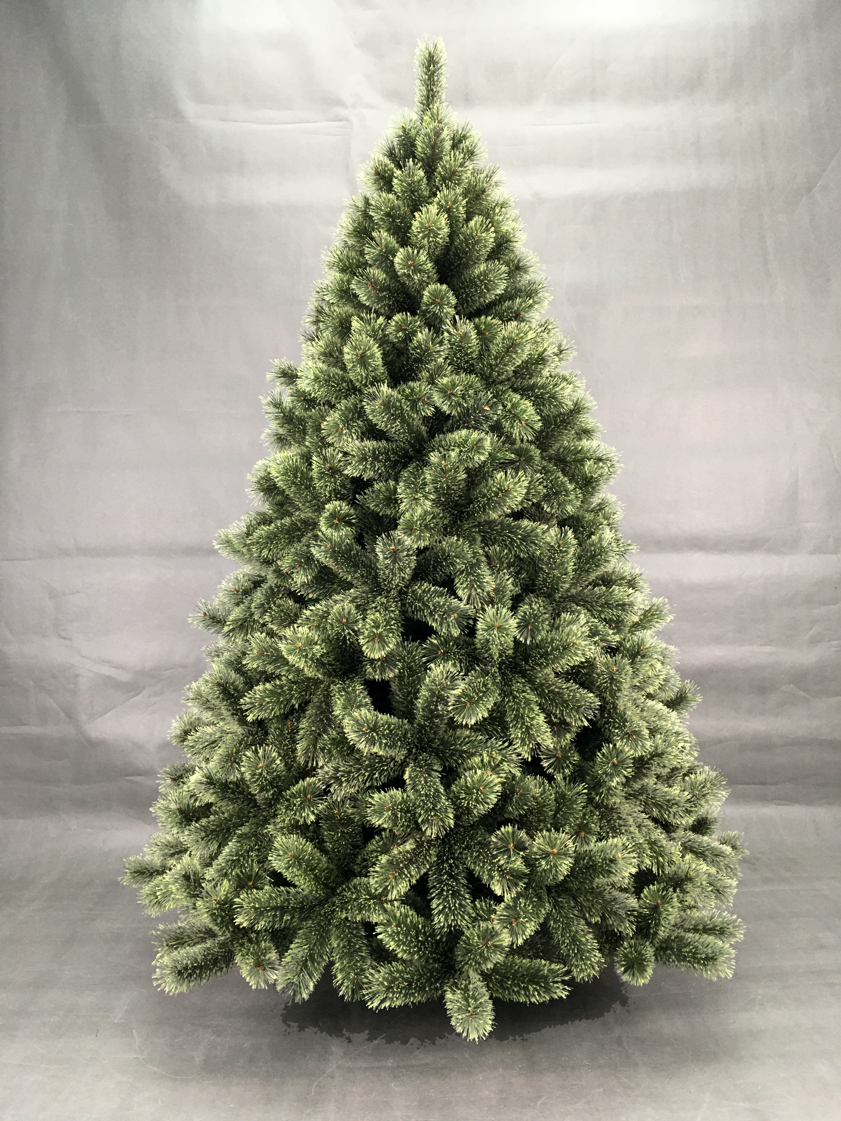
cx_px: 420
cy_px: 560
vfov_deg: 61.7
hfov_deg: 48.2
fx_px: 939
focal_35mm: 29
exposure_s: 1/33
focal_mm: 4.15
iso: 50
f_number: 2.2
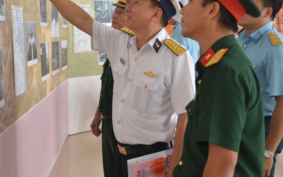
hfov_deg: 33.2
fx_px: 463
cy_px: 71
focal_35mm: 60
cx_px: 65
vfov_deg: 21.6
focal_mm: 22
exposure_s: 1/60
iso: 500
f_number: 4
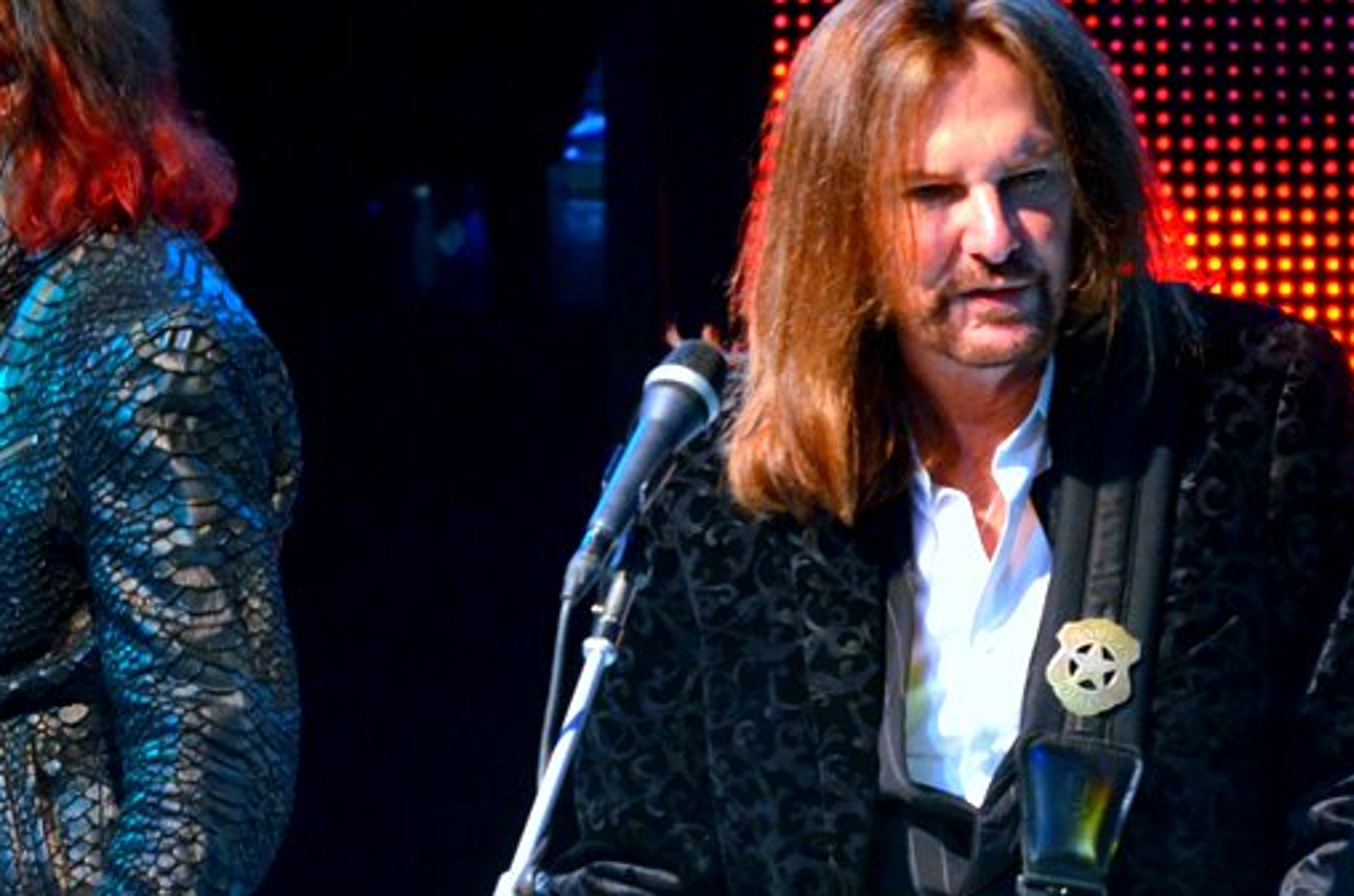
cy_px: 623
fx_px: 29263
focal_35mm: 780
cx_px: 688
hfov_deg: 2.7
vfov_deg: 1.8
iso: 1600
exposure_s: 1/80
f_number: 5.3
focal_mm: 220
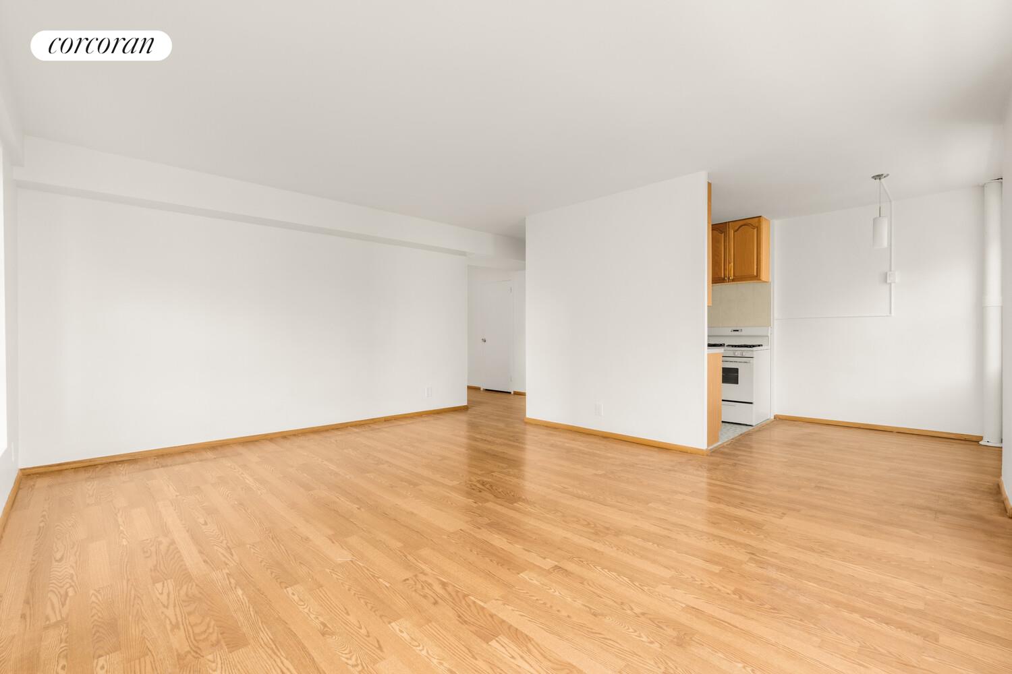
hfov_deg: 96.7
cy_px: 337
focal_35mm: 16
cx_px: 506
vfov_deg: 73.7
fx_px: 450
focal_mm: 16
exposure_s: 1/2.5
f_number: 11
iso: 320
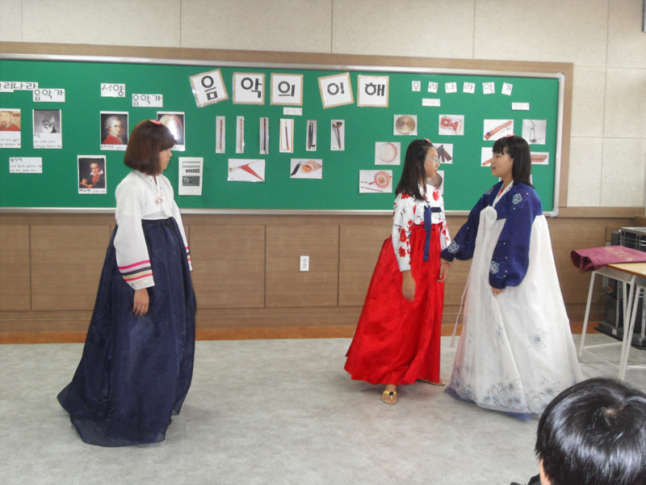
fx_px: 840
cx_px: 323
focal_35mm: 45
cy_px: 242
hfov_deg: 42.1
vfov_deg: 32.2
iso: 200
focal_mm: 9.6
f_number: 3.6
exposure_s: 1/60
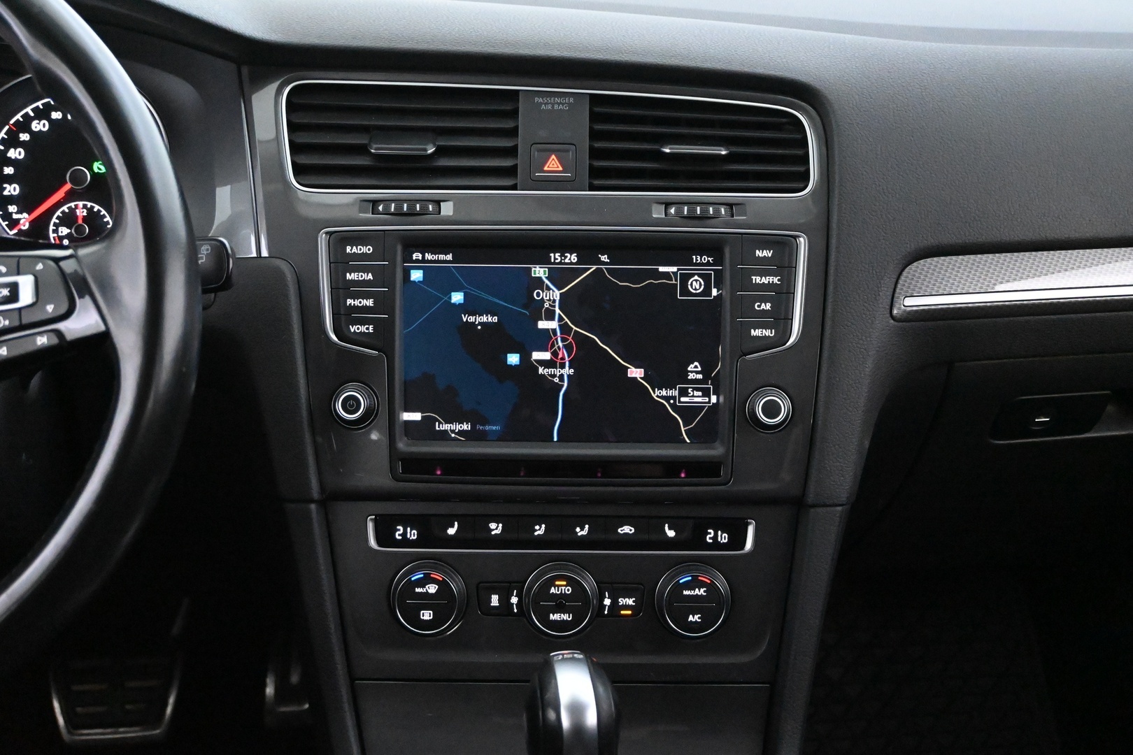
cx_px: 566
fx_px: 1416
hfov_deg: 43.6
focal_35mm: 45
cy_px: 378
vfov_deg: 29.9
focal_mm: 30
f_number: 4.8
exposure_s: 1/50
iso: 12800
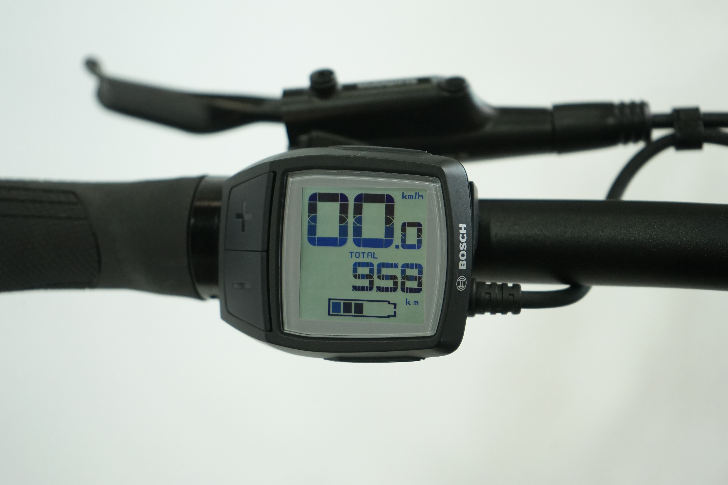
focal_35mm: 70
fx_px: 1415
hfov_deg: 28.8
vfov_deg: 19.5
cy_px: 242
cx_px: 364
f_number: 5.6
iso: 1600
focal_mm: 70
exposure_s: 1/200
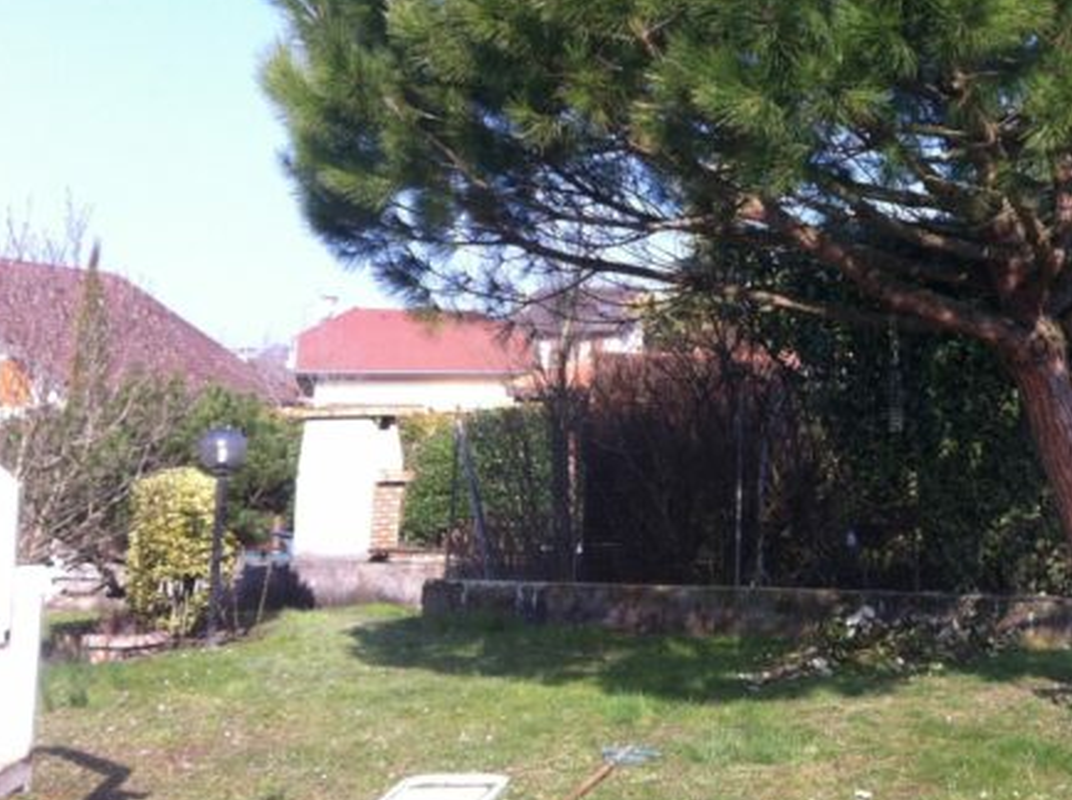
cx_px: 879
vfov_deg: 23.2
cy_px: 160
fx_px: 1917
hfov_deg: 30.4
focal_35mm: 62
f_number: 2.8
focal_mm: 3.85
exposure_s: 1/548
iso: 80
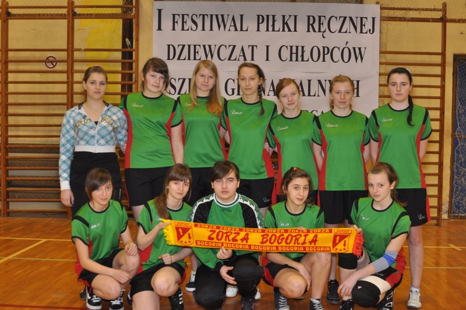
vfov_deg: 31.8
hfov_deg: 46.4
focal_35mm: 42
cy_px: 155
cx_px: 233
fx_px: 543
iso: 400
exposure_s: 1/60
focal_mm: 28
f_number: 5
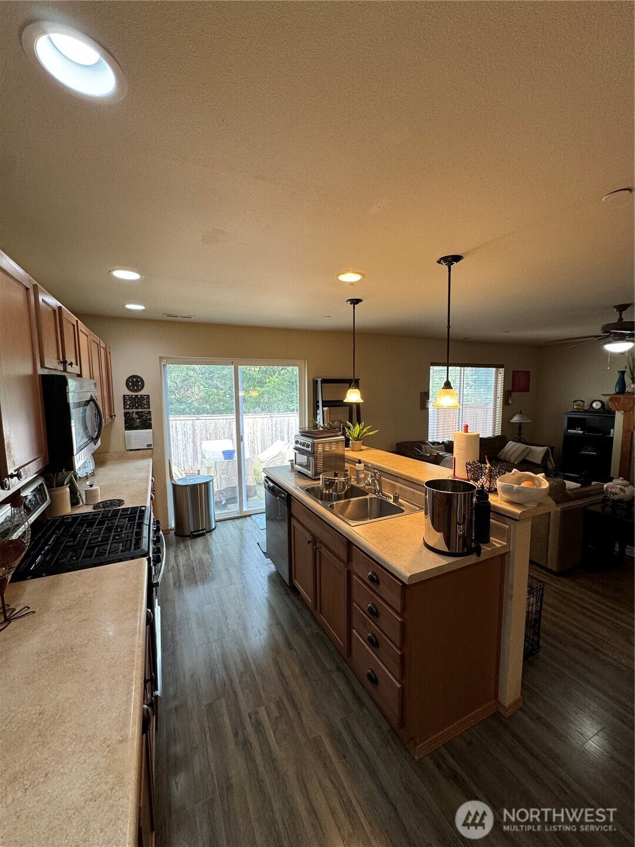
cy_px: 424
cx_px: 318
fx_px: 342
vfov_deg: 102.1
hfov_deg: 85.7
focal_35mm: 14
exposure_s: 1/120
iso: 160
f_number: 2.2
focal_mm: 2.22
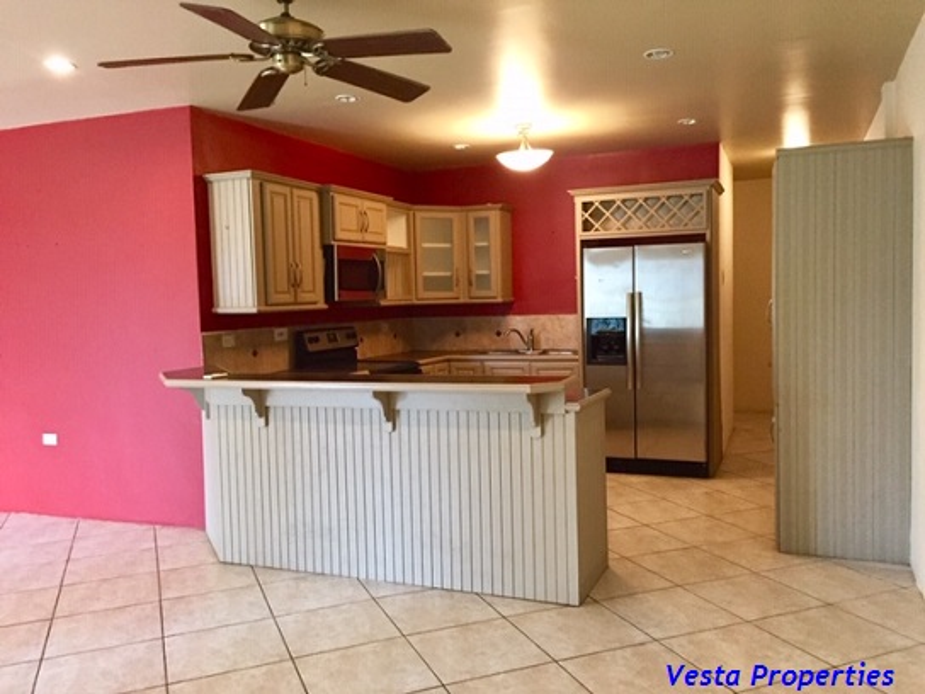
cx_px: 462
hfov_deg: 61.7
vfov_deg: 48.2
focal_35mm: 29
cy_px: 347
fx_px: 775
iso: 250
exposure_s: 1/30
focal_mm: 4.15
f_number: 2.2
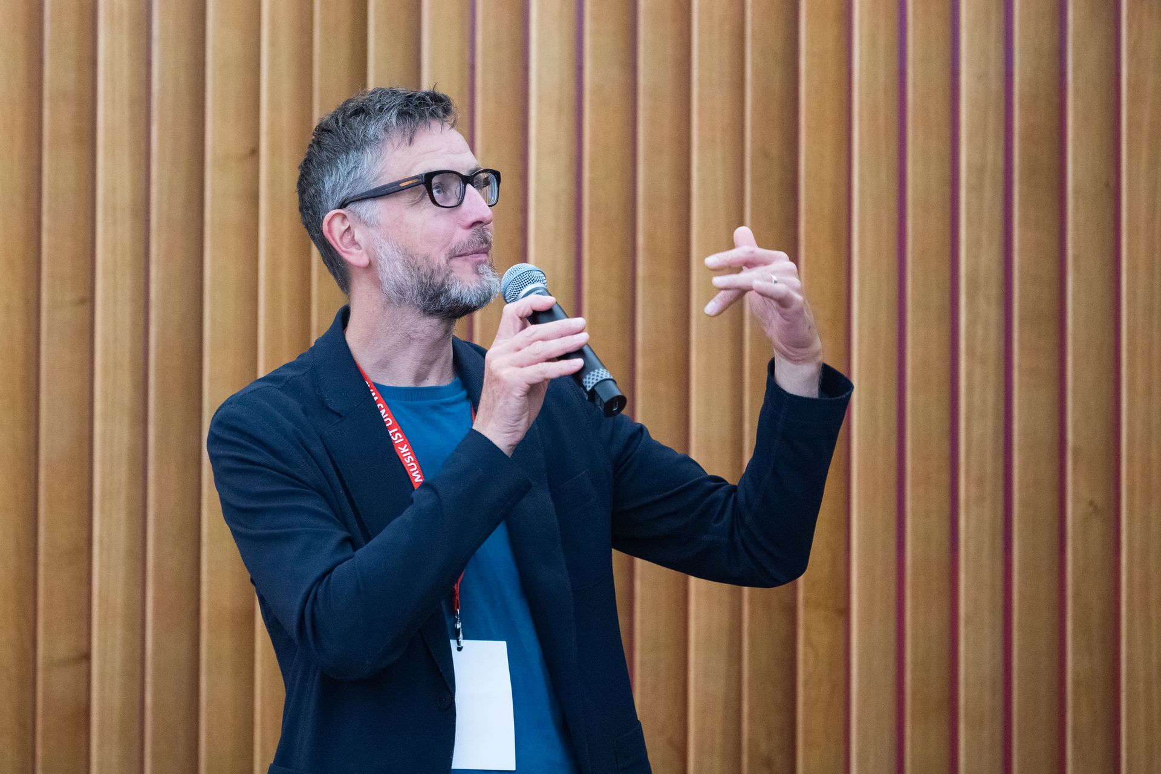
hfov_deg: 14.7
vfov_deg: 9.8
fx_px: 4515
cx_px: 580
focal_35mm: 140
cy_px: 387
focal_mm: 140
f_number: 2.8
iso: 2000
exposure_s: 1/125
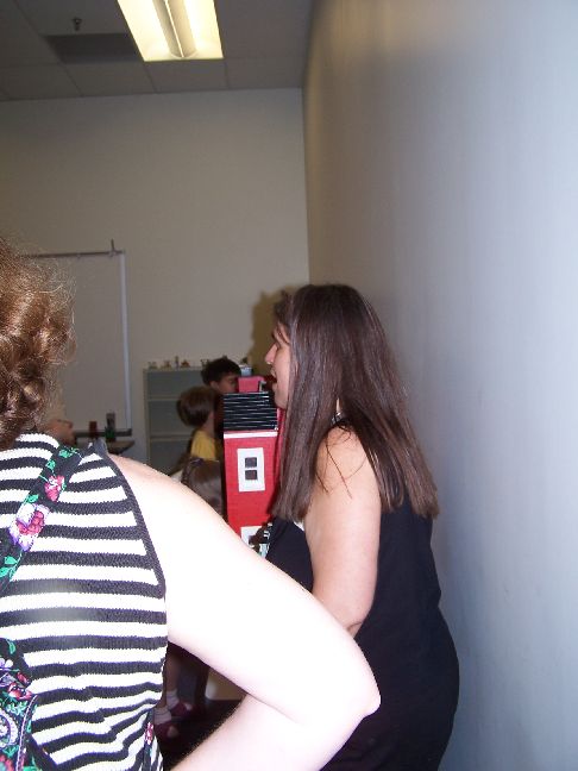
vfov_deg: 49.0
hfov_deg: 37.7
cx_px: 289
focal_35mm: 38
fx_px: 846
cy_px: 386
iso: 80
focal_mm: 6.3
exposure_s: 1/60
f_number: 2.8
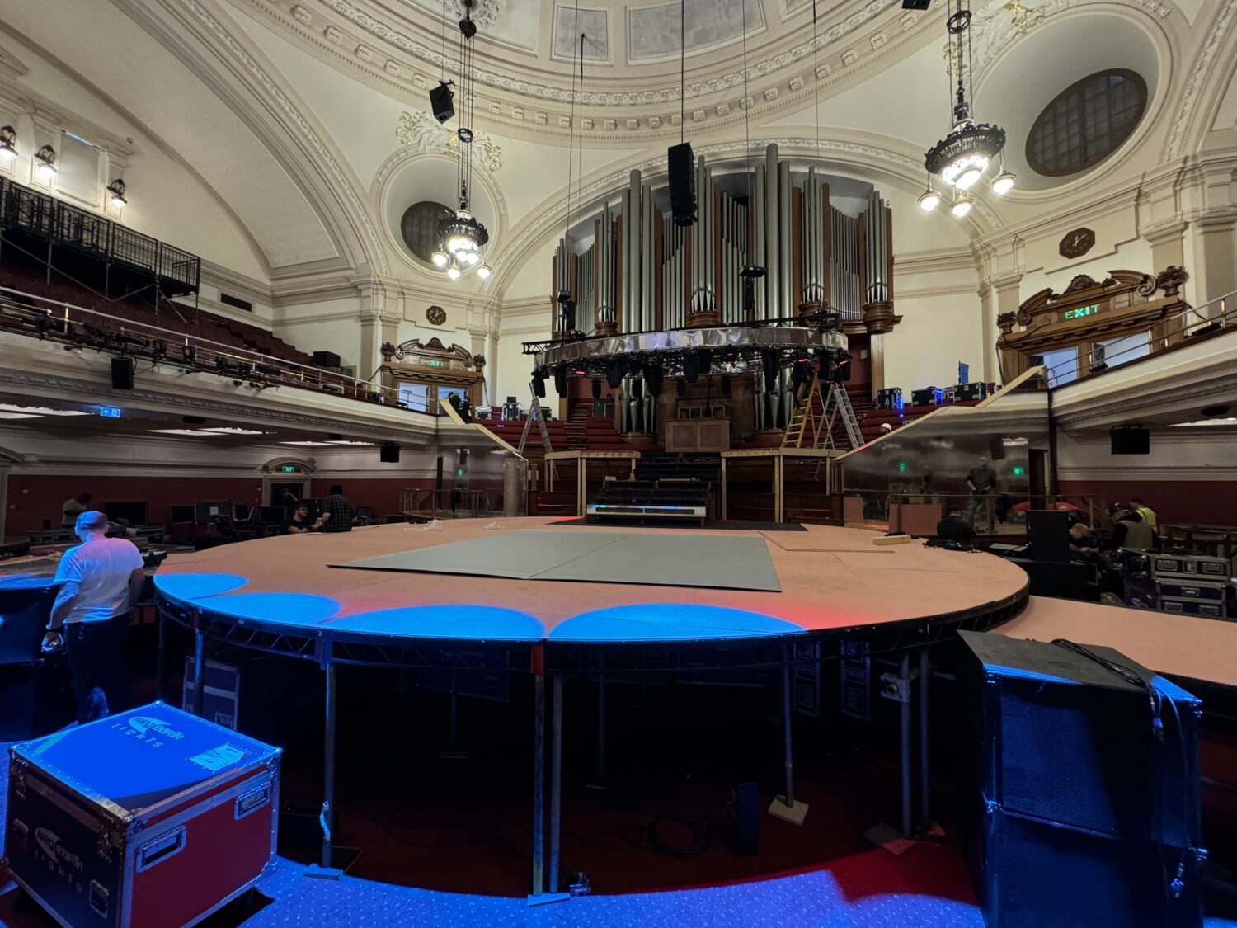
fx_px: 500
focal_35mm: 14
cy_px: 464
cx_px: 618
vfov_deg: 85.7
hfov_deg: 102.1
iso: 400
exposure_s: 1/50
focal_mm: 2.22
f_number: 2.2
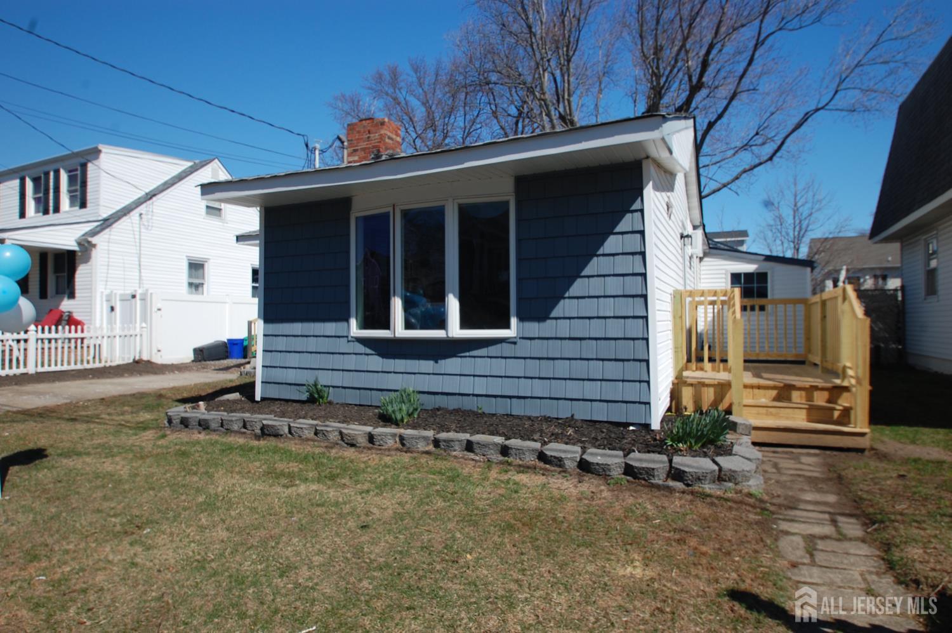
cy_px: 316
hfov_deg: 81.3
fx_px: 555
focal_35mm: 21
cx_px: 476
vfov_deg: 59.4
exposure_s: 1/250
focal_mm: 14
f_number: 8
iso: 200
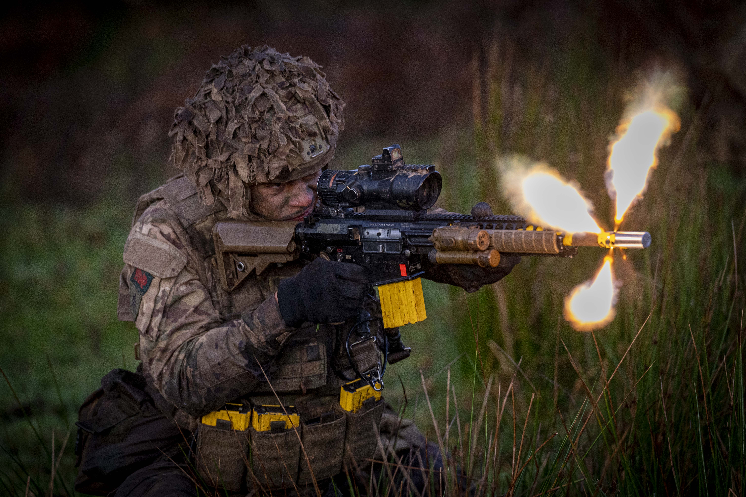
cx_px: 373
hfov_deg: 10.3
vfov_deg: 6.9
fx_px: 4142
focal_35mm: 200
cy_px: 248
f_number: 2.8
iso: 3200
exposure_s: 1/80
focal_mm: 200
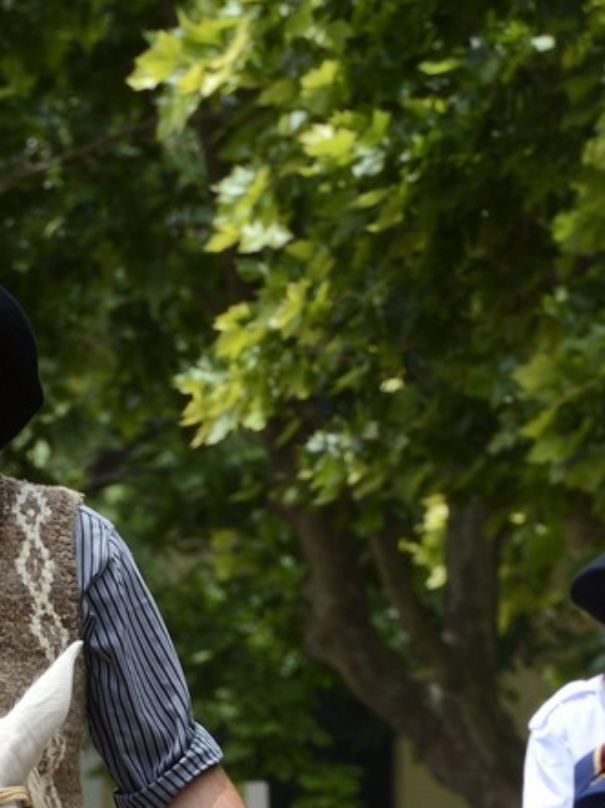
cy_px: 1368
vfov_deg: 2.8
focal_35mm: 694
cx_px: -261
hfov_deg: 2.1
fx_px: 16180
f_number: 13
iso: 400
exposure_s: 1/250
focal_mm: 200
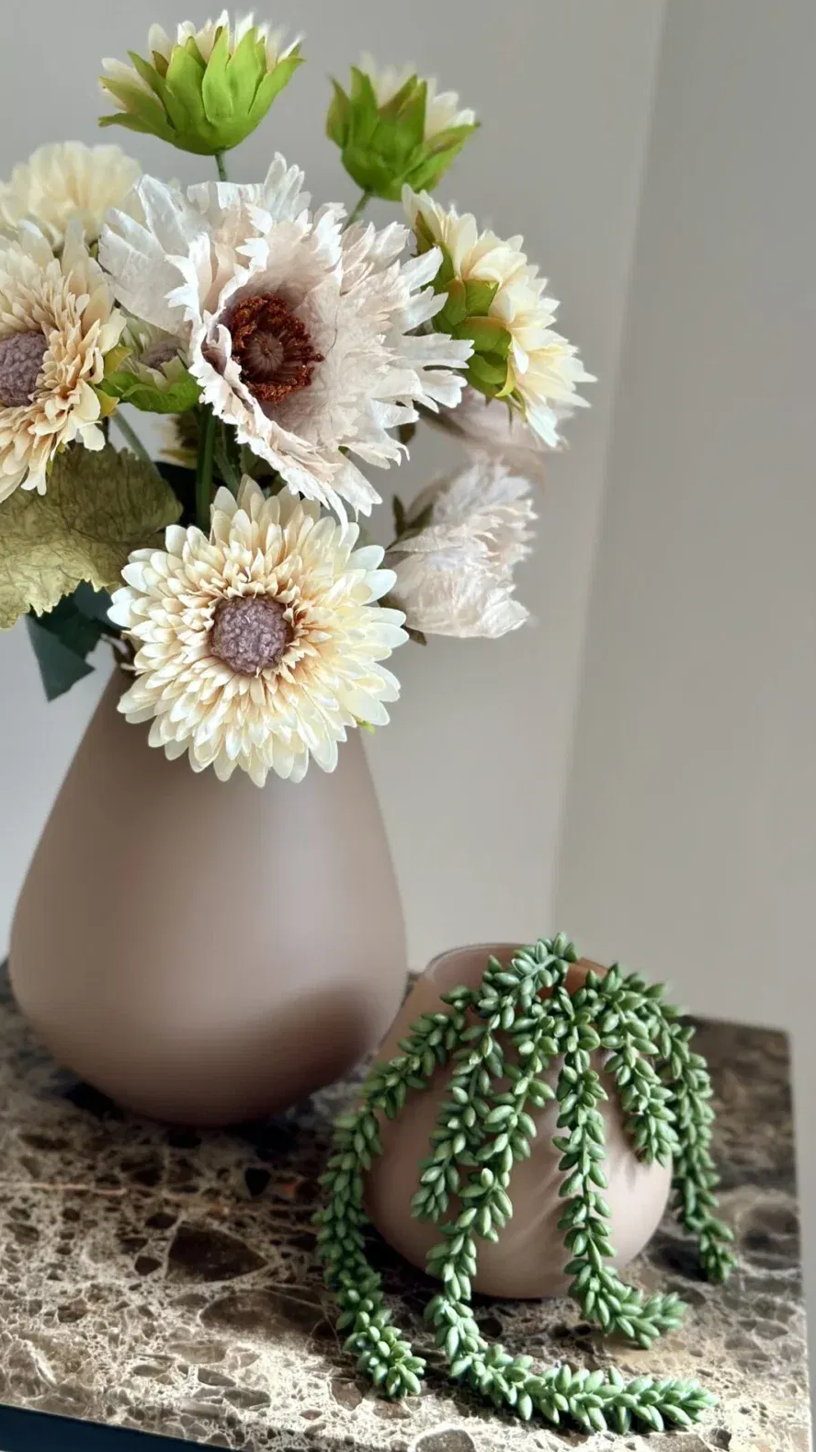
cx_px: 314
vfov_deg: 39.2
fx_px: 2039
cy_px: 721
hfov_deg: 22.6
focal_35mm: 53
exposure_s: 1/334
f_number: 1.78
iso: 80
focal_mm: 6.86
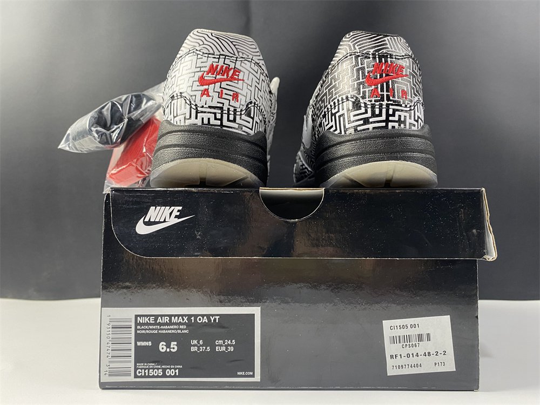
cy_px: 202
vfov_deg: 53.1
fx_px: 406
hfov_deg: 67.3
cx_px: 270
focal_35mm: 26
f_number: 1.8
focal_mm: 4.25
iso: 125
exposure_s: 1/50
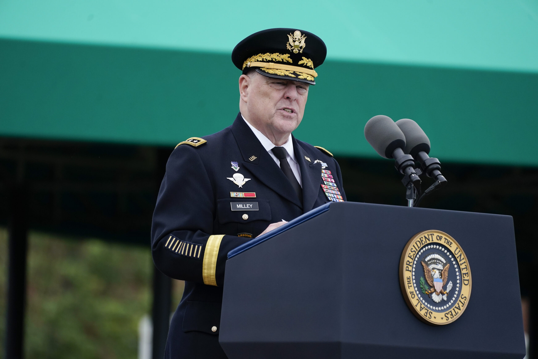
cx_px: 269
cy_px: 180
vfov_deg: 3.4
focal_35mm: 400
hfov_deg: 5.2
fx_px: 5978
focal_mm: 400
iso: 1000
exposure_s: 1/2000
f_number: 5.6
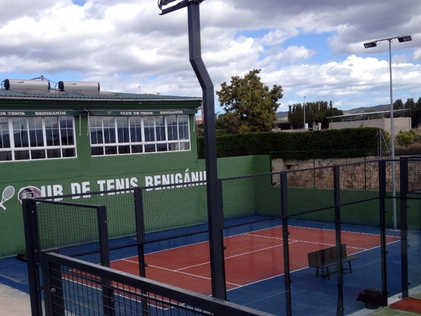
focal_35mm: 49
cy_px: 200
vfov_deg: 29.5
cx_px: 176
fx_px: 596
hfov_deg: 38.8
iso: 50
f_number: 2.4
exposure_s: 1/1255
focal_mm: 4.28
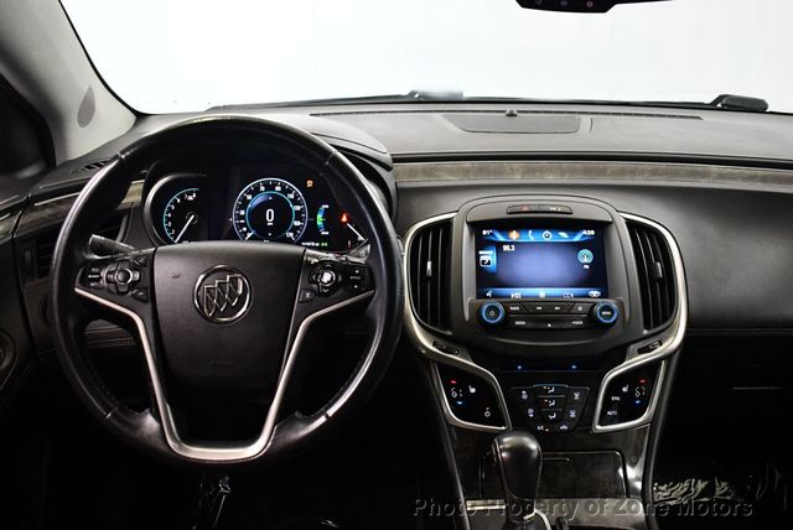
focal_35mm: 36
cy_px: 265
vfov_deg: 36.9
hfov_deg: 53.1
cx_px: 396
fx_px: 794
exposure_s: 1/100
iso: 3200
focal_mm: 18
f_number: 3.5
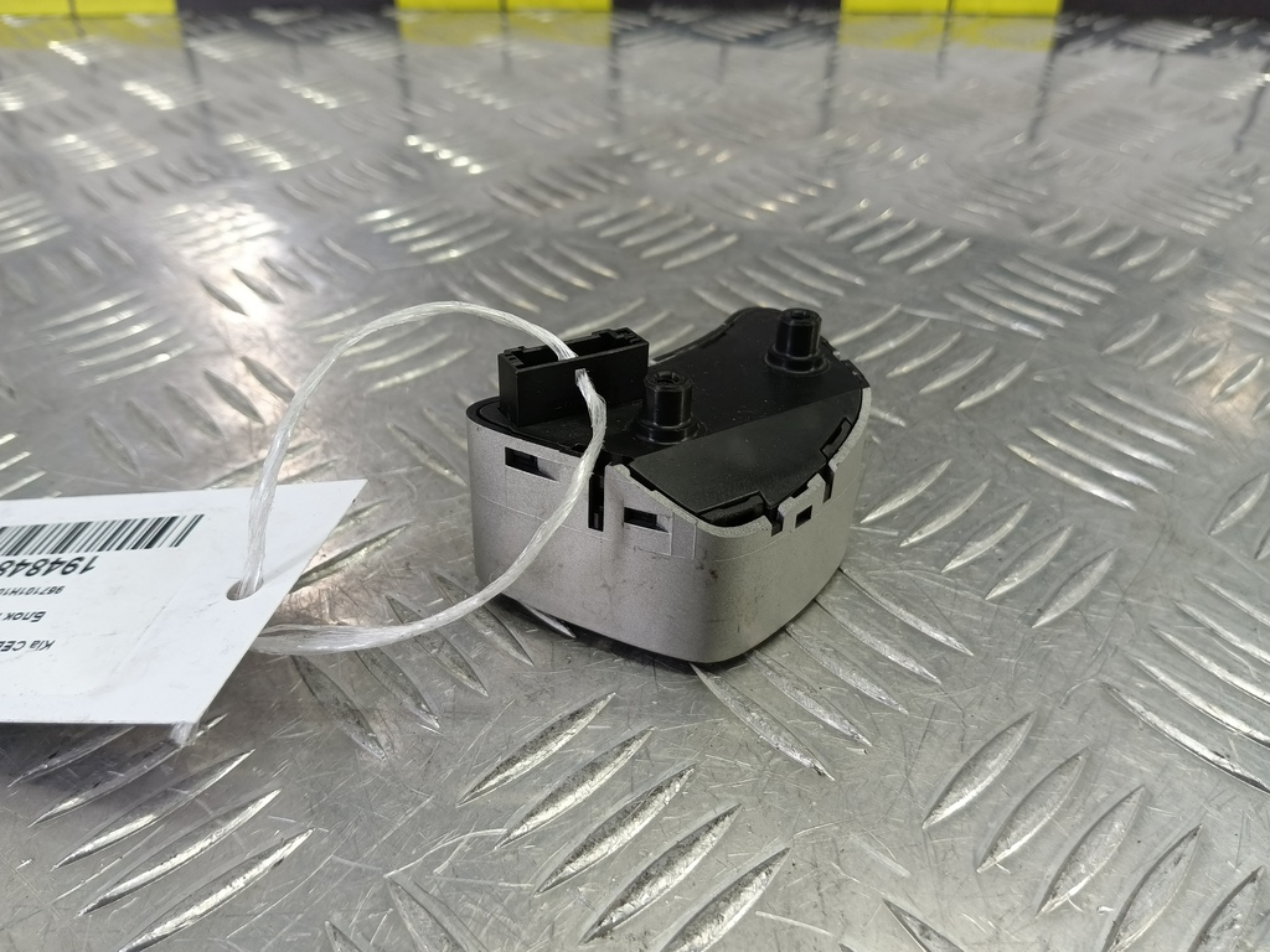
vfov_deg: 58.9
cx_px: 635
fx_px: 844
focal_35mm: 23
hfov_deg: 73.9
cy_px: 476
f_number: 1.6
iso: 121
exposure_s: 1/50
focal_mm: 4.11
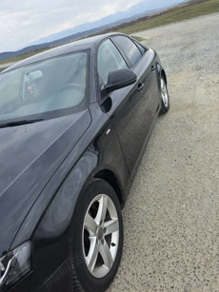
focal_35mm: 30
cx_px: 92
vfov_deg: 59.8
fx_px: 253
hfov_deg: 46.6
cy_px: 127
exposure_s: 1/370
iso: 50
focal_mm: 6.3
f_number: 1.7
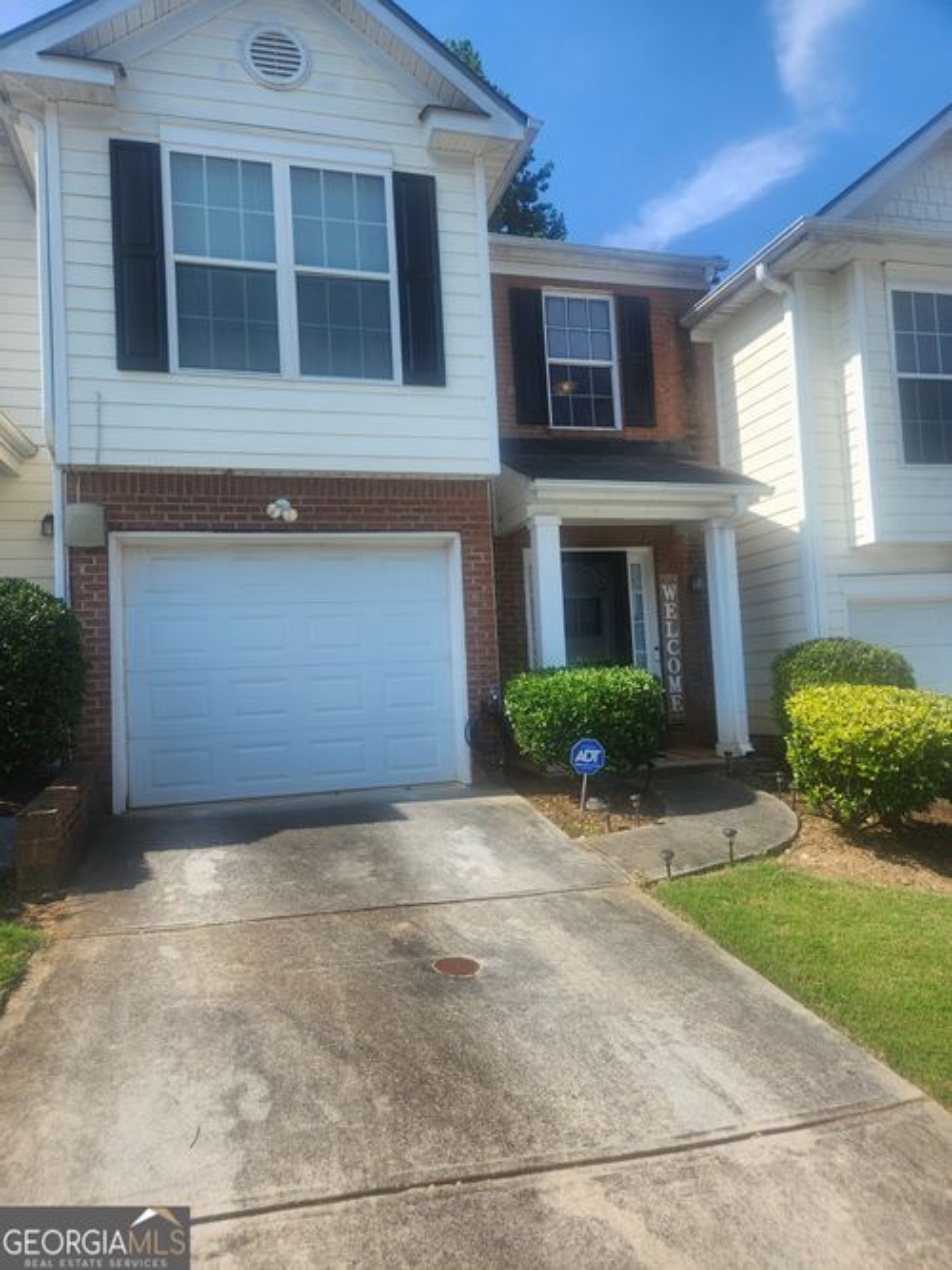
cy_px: 635
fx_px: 844
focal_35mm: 23
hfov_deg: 58.9
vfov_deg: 73.9
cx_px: 476
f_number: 1.8
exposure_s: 1/820
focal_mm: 5.4
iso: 20
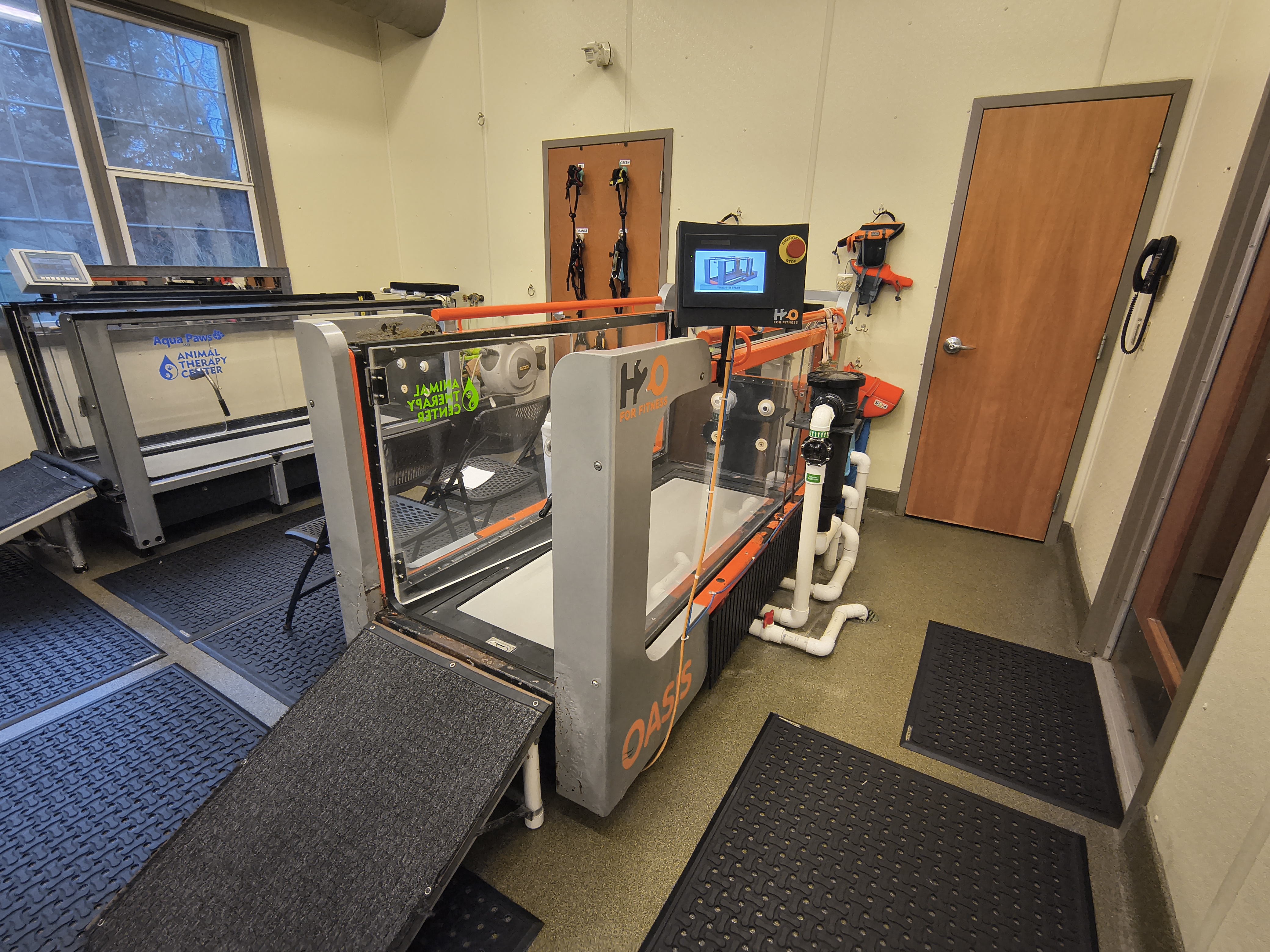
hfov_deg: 110.5
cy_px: 476
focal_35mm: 12
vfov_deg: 94.5
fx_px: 440
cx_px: 635
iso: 420
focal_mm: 2.13
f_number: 2.2
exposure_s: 1/60
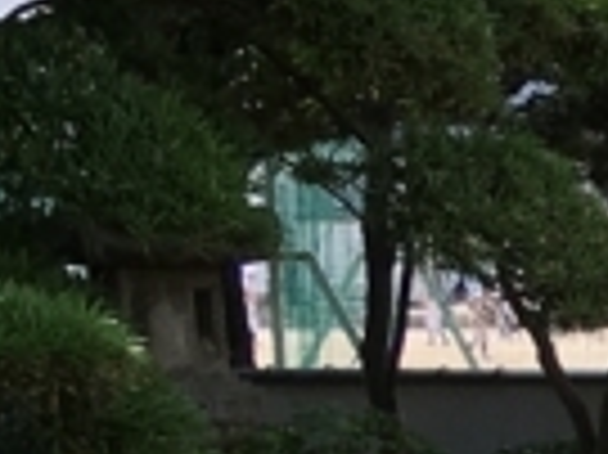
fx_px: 3861
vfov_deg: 6.4
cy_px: 1097
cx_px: 1653
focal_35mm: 220
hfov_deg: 8.0
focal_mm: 4.15
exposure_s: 1/591
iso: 25
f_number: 2.2
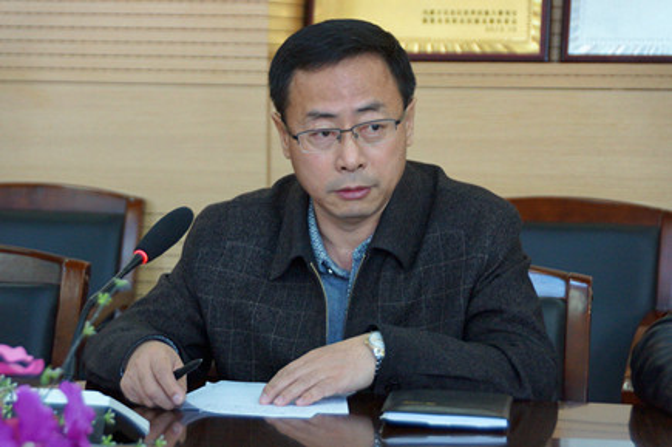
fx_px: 2517
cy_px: 224
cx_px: 336
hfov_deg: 15.2
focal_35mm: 135
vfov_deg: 10.1
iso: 1600
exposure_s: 1/60
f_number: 5.6
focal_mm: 90
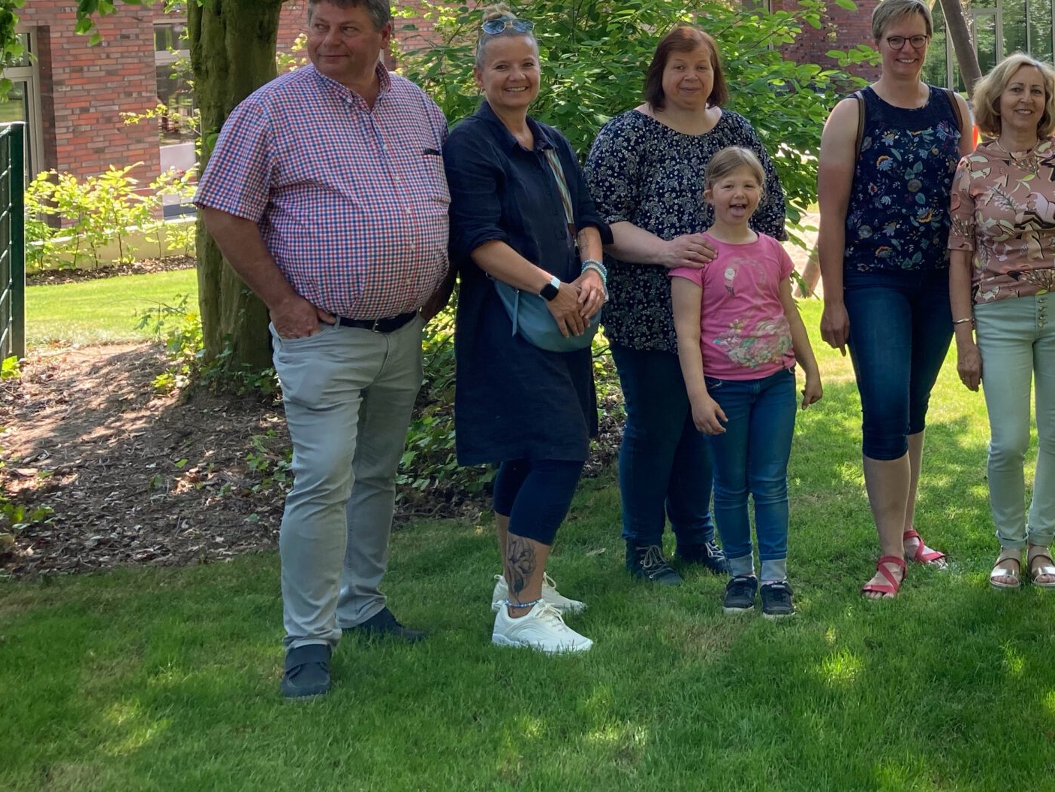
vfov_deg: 27.6
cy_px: 84
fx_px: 1554
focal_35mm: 51
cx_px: 915
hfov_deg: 35.6
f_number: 1.8
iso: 20
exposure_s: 1/254
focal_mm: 3.99
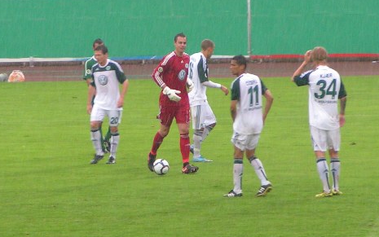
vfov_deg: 3.3
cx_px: 137
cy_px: 85
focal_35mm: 394
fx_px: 4071
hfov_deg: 5.3
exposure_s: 1/100
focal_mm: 33
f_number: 3.5
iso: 200
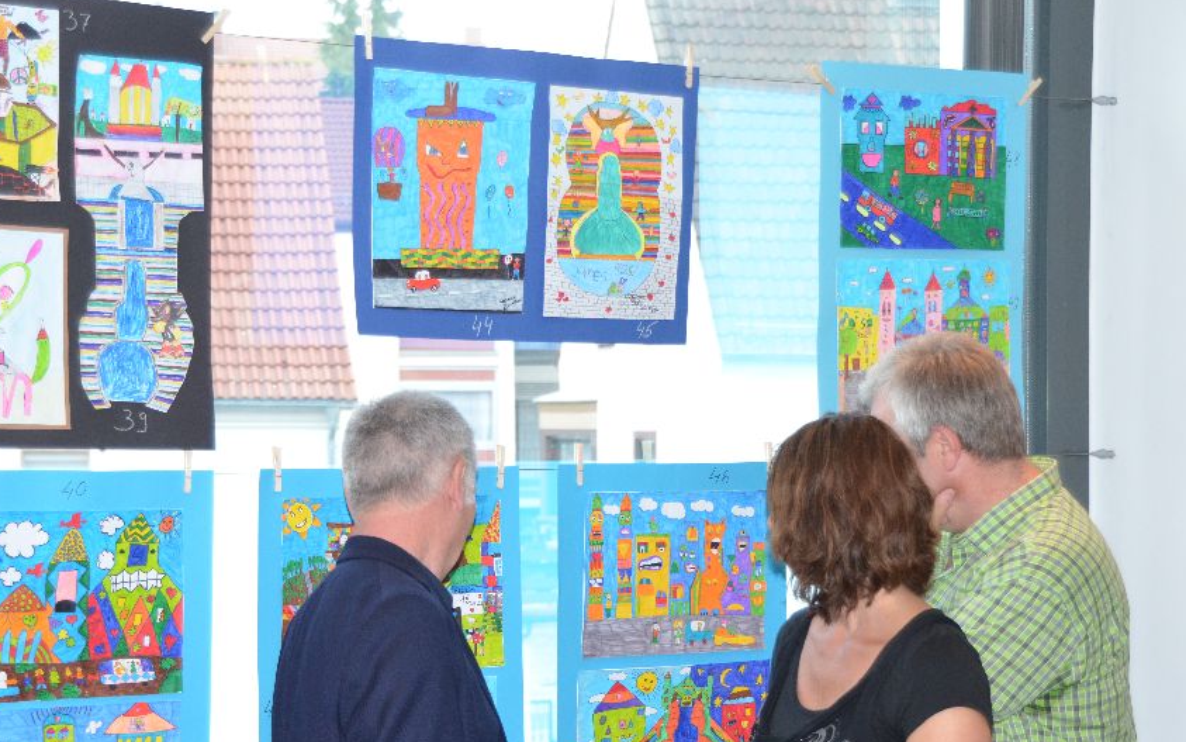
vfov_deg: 17.1
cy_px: 459
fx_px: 2457
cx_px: 547
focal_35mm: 76
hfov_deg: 27.1
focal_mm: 42
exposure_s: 1/200
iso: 1600
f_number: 4.2
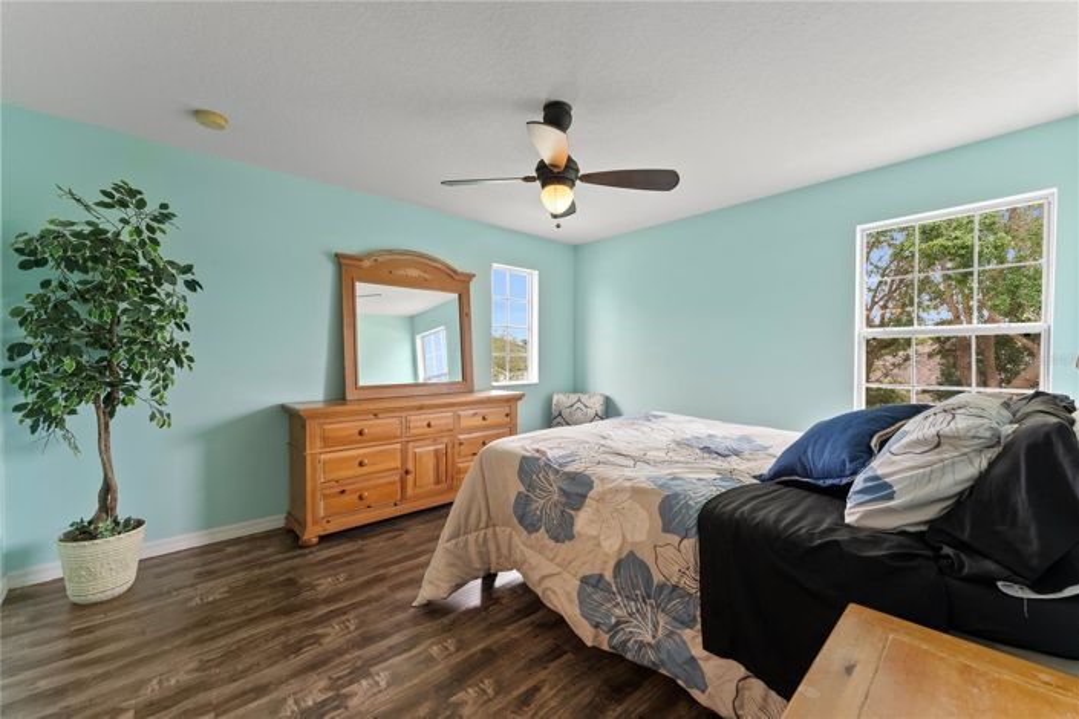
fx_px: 420
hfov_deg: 104.3
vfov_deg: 81.2
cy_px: 360
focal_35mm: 14
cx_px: 540
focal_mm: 14
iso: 250
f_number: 7.1
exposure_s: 1/6
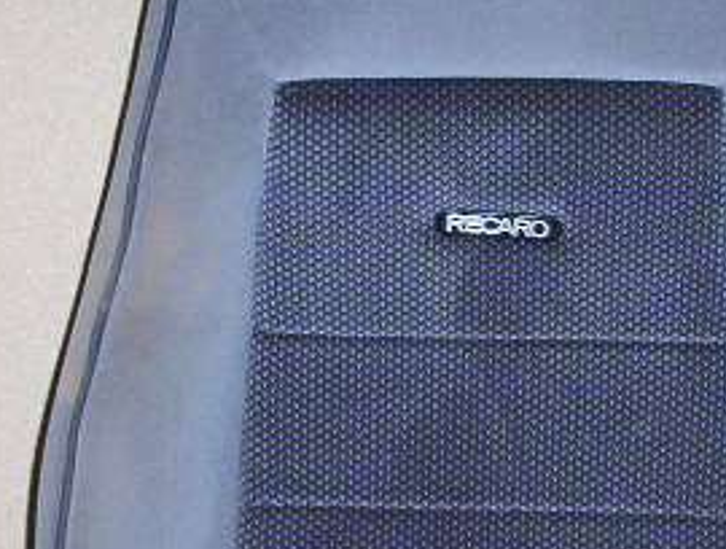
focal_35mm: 118
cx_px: 543
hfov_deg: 16.6
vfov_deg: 12.5
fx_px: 2481
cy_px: 474
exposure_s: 1/30
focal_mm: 6
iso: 140
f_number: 4.5
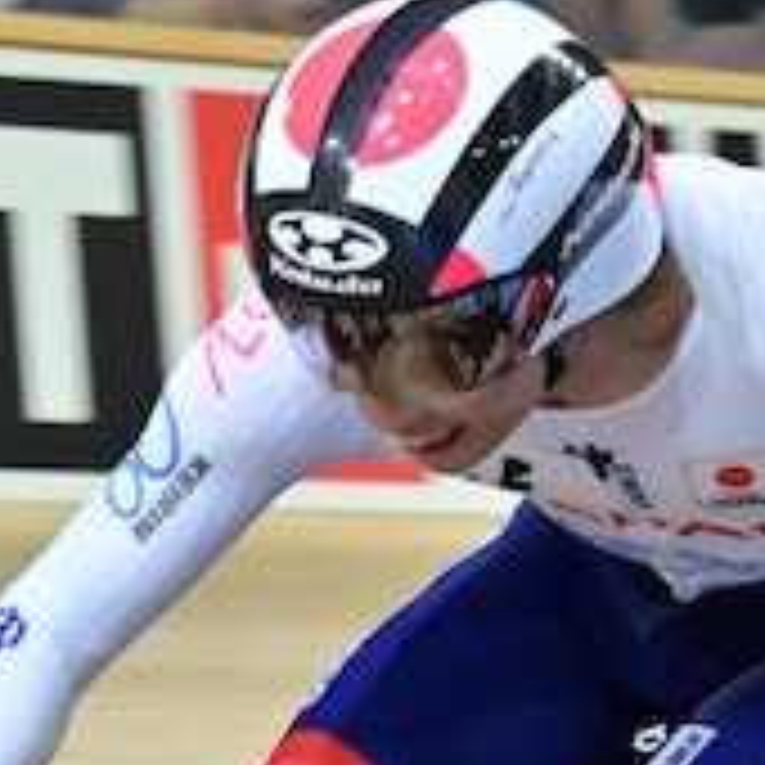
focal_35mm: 481
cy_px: 871
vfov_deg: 3.6
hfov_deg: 3.6
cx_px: 1062
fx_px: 12026
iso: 4000
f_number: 8
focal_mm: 120
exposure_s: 1/400
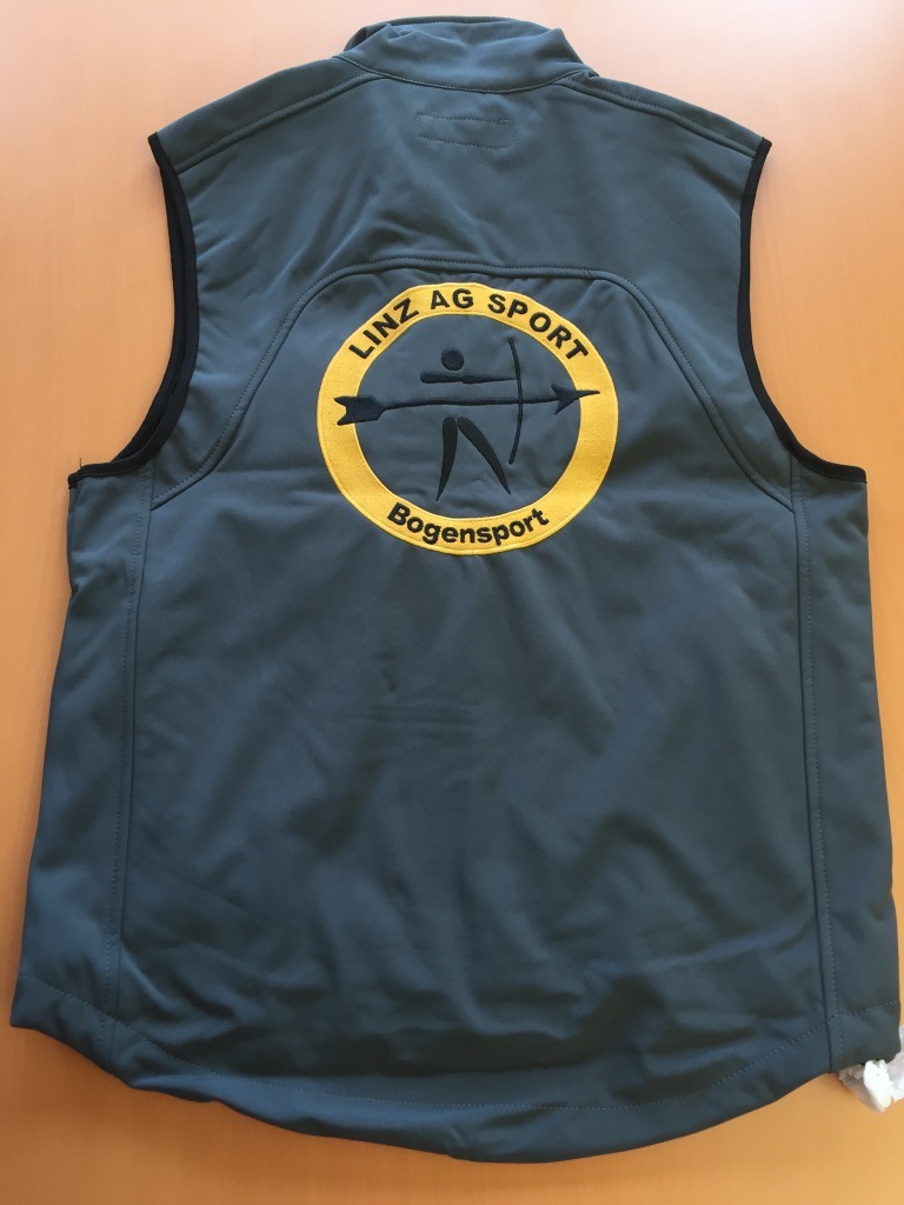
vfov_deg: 61.7
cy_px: 602
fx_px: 1010
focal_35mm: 29
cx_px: 452
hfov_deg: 48.2
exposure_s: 1/33
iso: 80
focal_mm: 4.15
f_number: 2.2
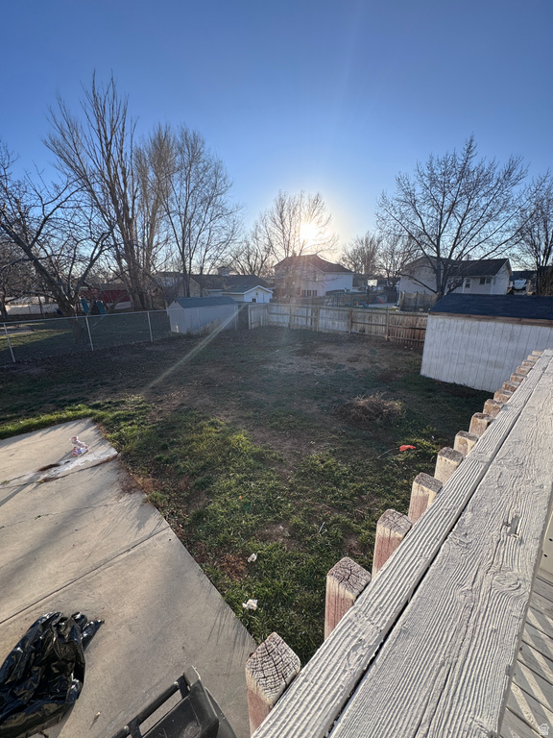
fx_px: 298
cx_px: 276
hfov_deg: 85.7
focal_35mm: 14
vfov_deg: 102.1
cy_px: 369
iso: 40
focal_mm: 2.22
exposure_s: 1/578
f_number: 2.2
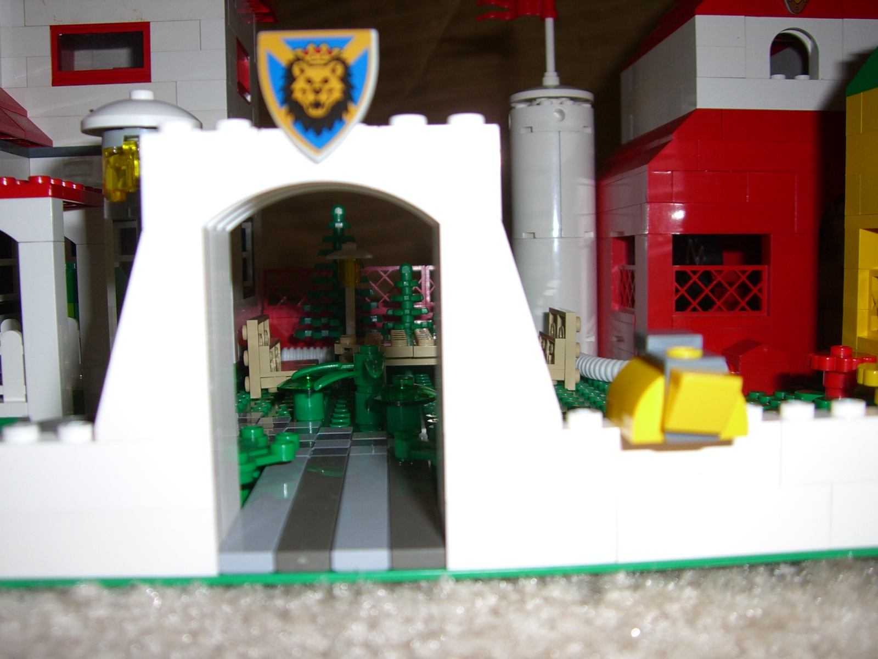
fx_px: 964
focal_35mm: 38
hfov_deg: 49.0
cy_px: 330
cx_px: 439
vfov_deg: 37.7
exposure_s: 1/60
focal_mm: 6.2
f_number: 2.7
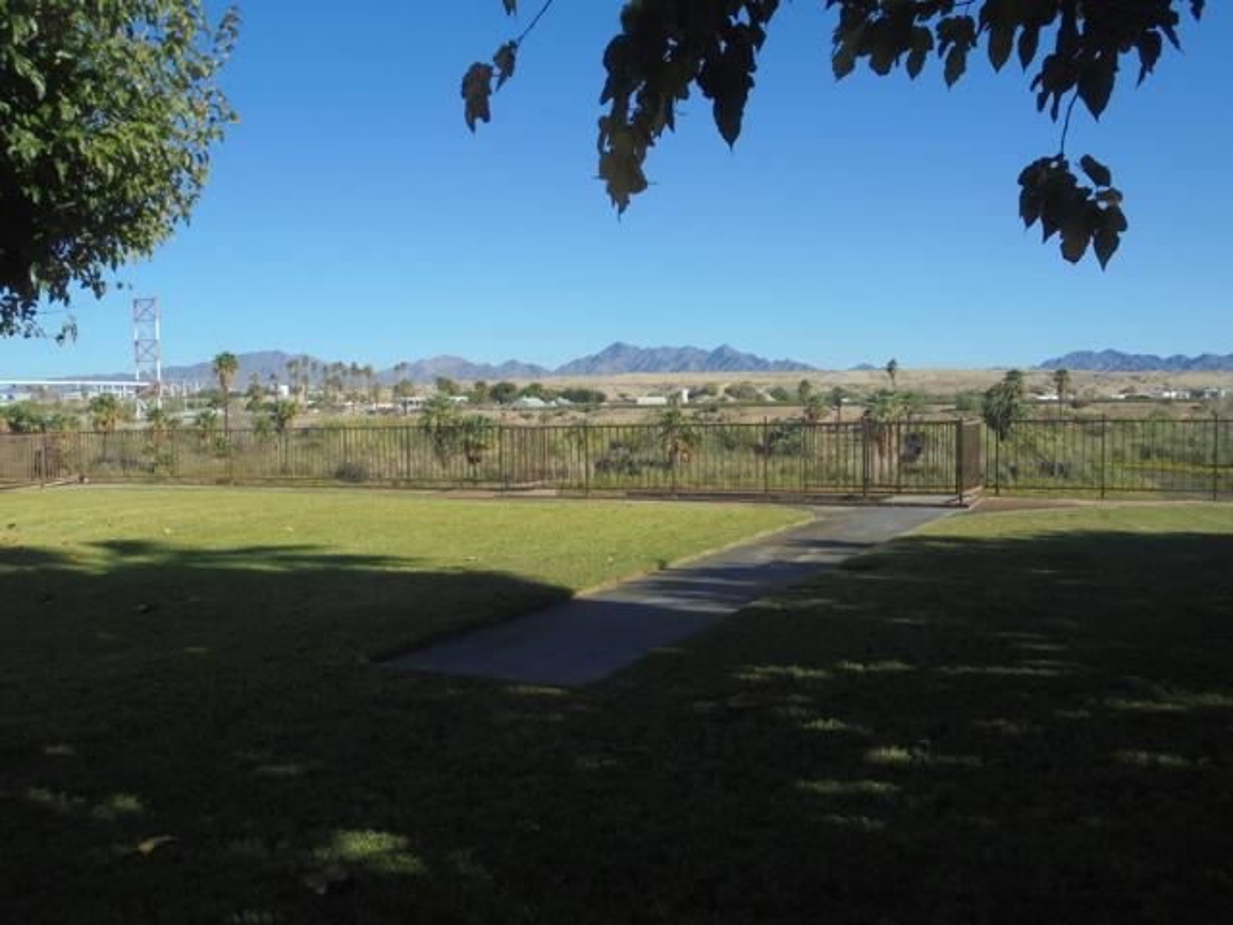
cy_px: 462
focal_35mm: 34
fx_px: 1211
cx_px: 616
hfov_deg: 54.0
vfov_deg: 41.8
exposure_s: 1/800
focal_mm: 6.1
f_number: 4
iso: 100
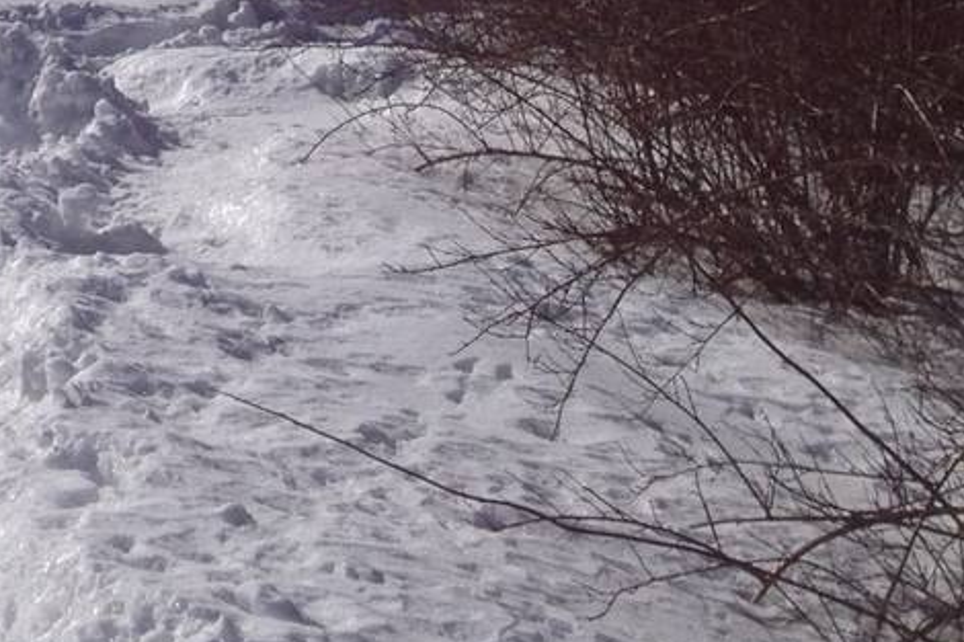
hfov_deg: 15.6
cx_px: -347
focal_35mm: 124
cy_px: -529
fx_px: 3319
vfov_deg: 10.4
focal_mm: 4.28
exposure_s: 1/6944
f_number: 2.4
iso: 50
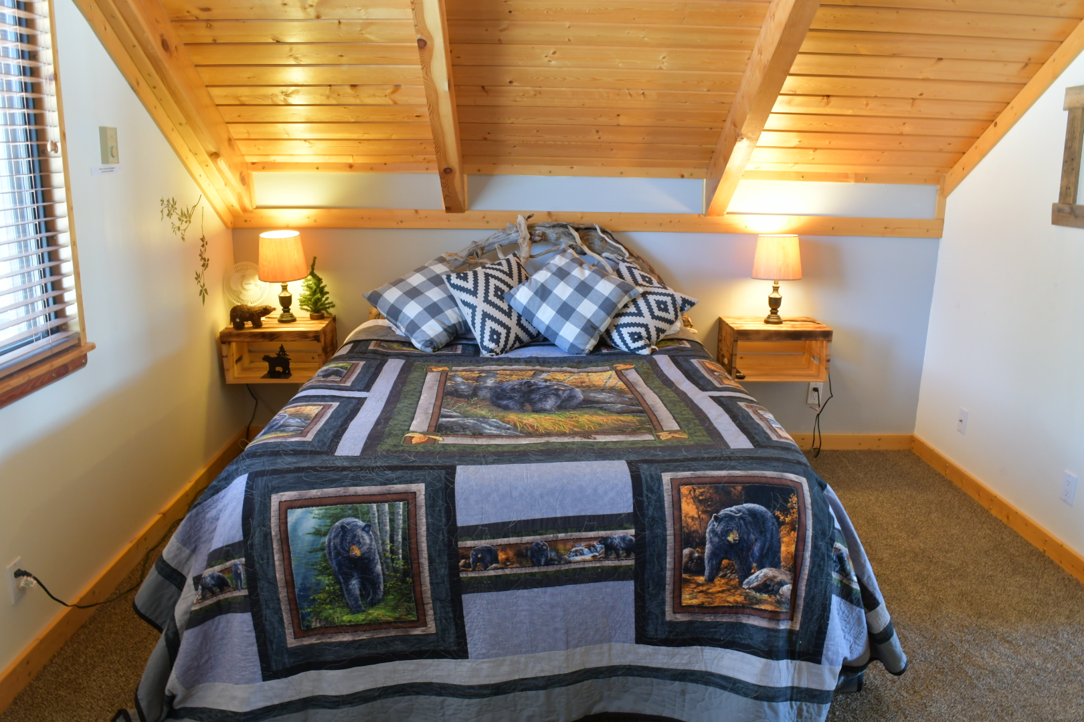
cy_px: 361
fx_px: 813
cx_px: 542
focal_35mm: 27
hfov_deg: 67.4
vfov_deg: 47.9
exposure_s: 1/4
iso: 640
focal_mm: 18
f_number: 14
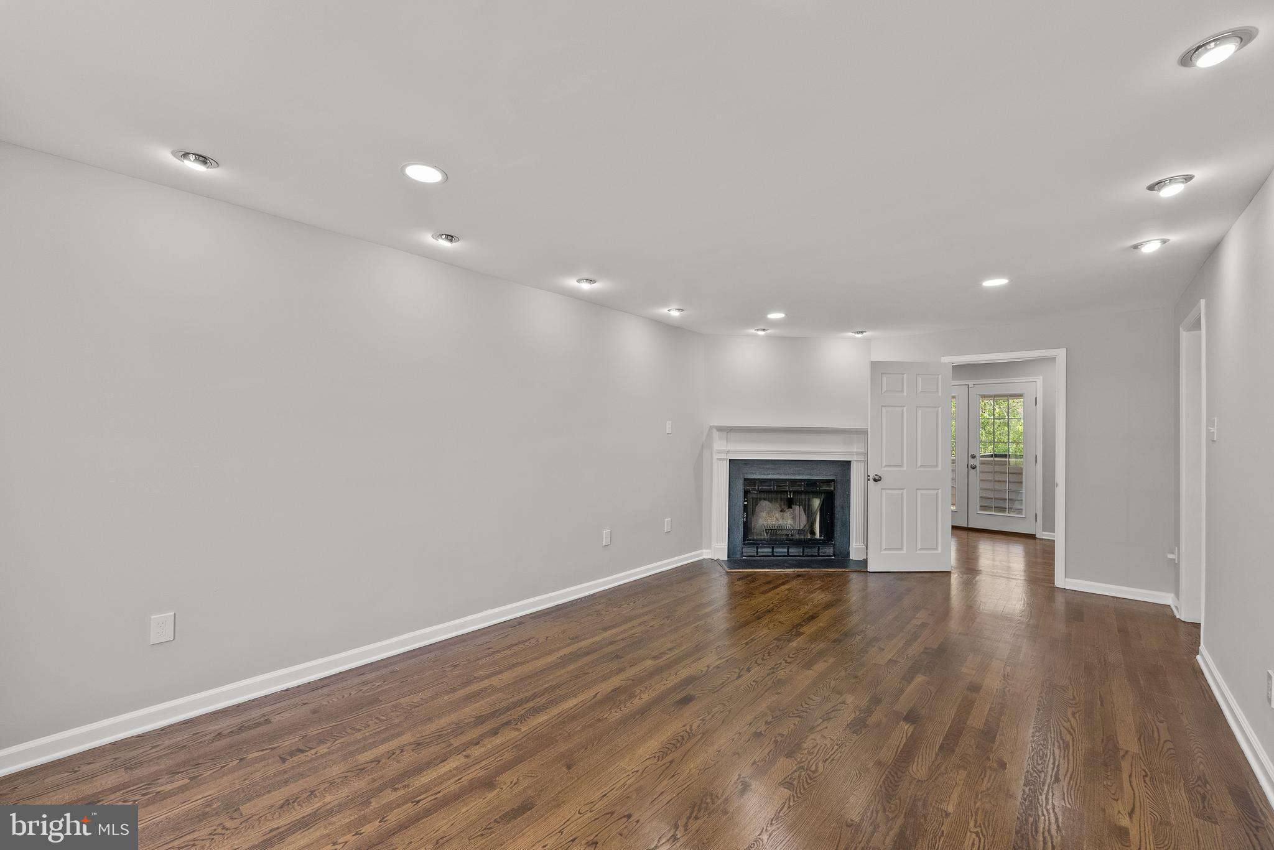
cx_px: 637
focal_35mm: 14
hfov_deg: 104.2
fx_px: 496
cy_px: 425
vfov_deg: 81.3
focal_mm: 14
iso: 800
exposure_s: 1/25
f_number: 8
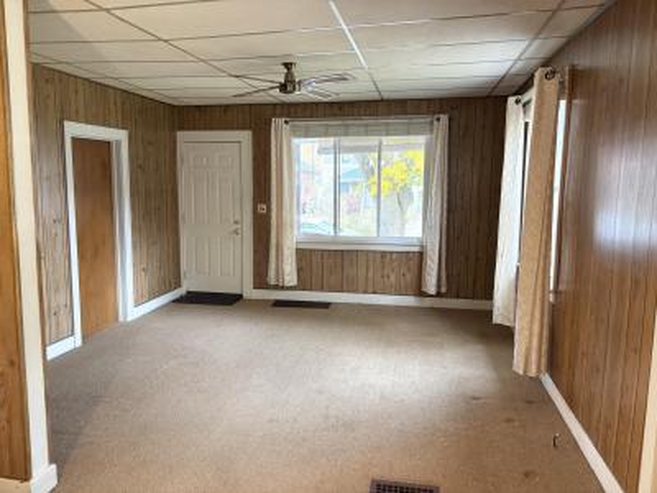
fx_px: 493
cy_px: 246
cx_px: 328
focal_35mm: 26
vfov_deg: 53.1
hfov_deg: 67.3
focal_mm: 5.96
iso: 400
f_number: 1.6
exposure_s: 1/40
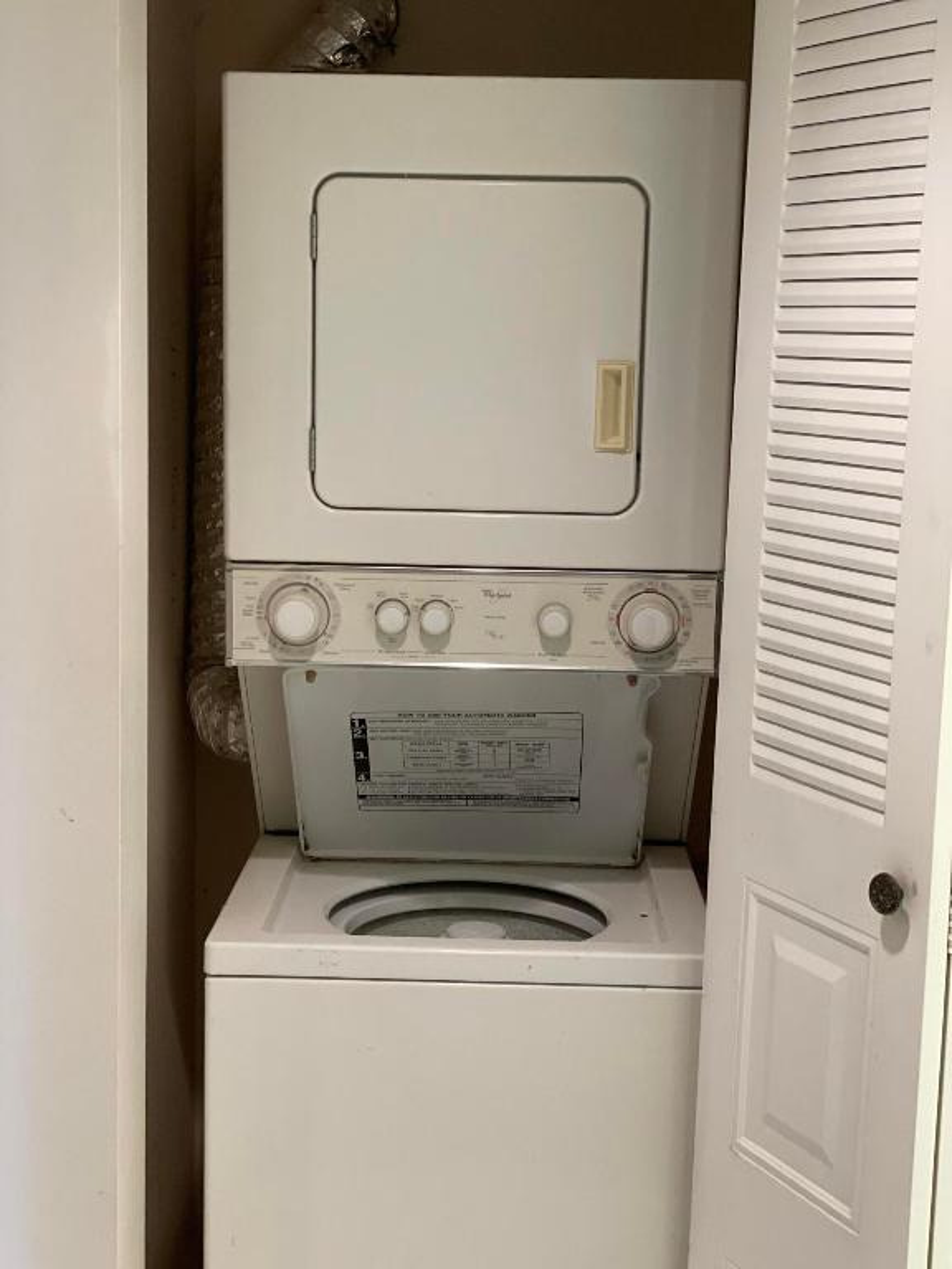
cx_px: 476
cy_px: 634
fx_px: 1907
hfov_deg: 28.0
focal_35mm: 52
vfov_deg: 36.8
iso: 250
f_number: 2
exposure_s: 1/120
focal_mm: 6
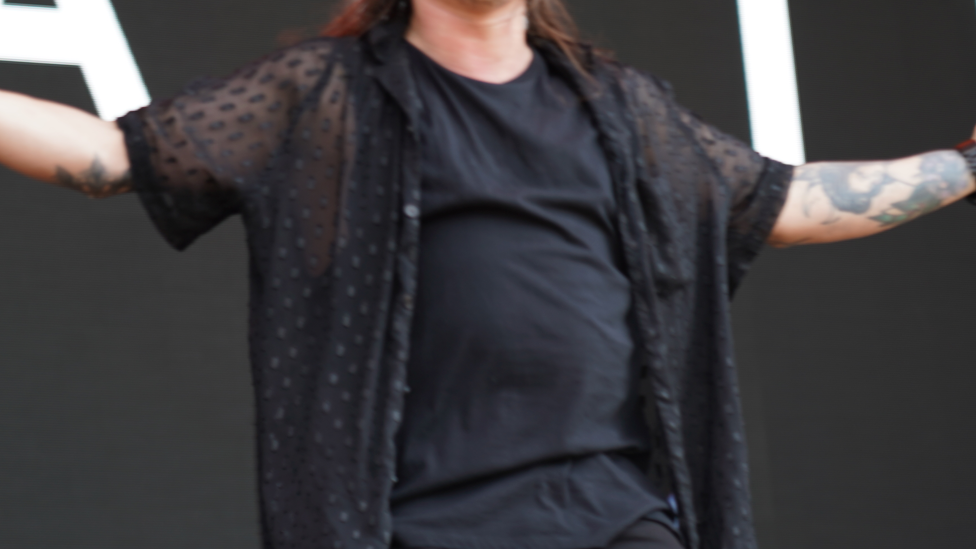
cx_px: 447
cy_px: 115
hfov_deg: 11.3
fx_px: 4917
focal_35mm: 190
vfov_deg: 6.4
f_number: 4
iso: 100
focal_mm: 105
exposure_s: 1/125
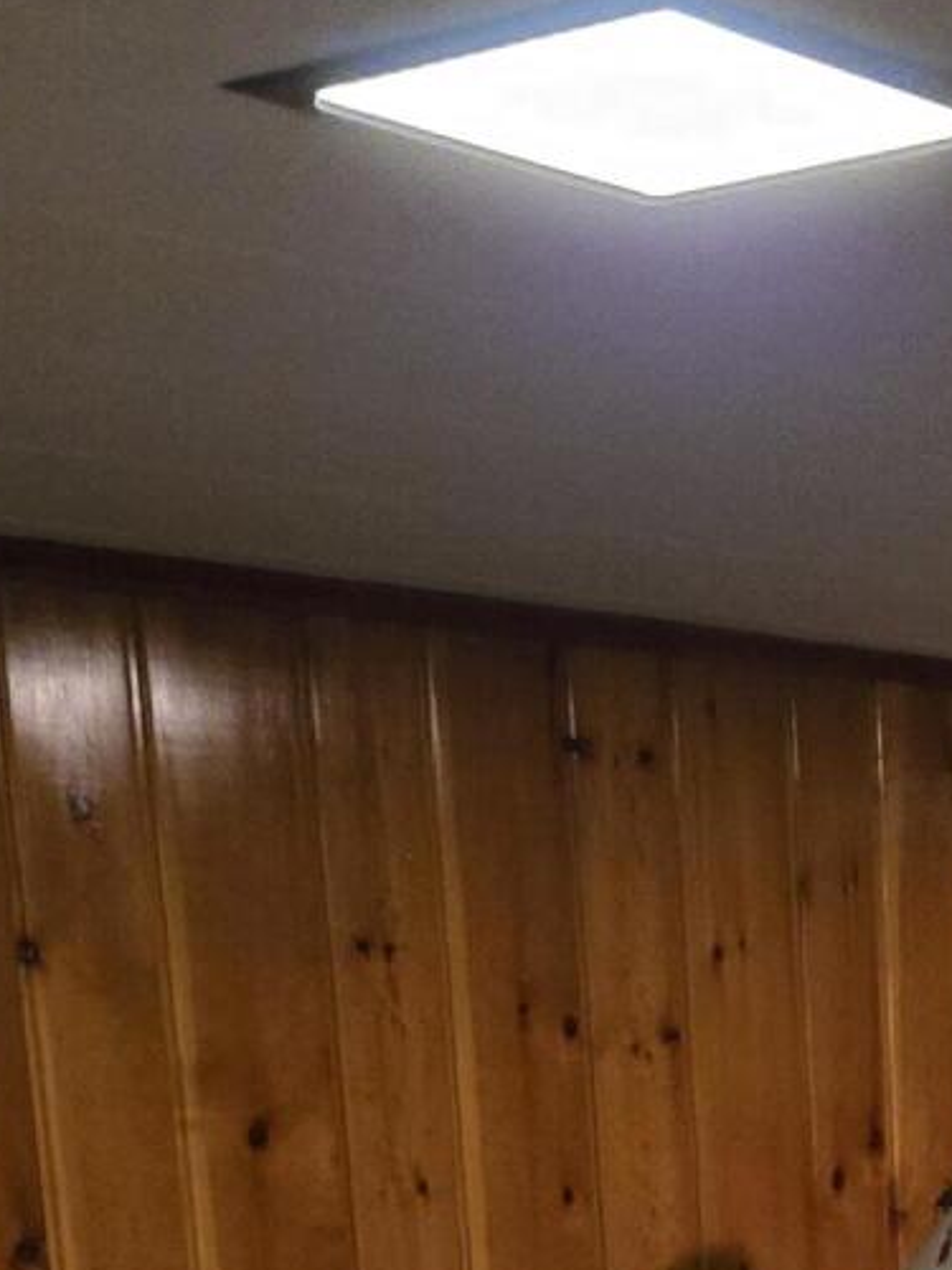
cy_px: 1857
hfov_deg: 15.2
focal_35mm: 92
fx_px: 3374
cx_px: 1300
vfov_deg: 19.0
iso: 1600
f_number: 1.8
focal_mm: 5.4
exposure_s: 1/40
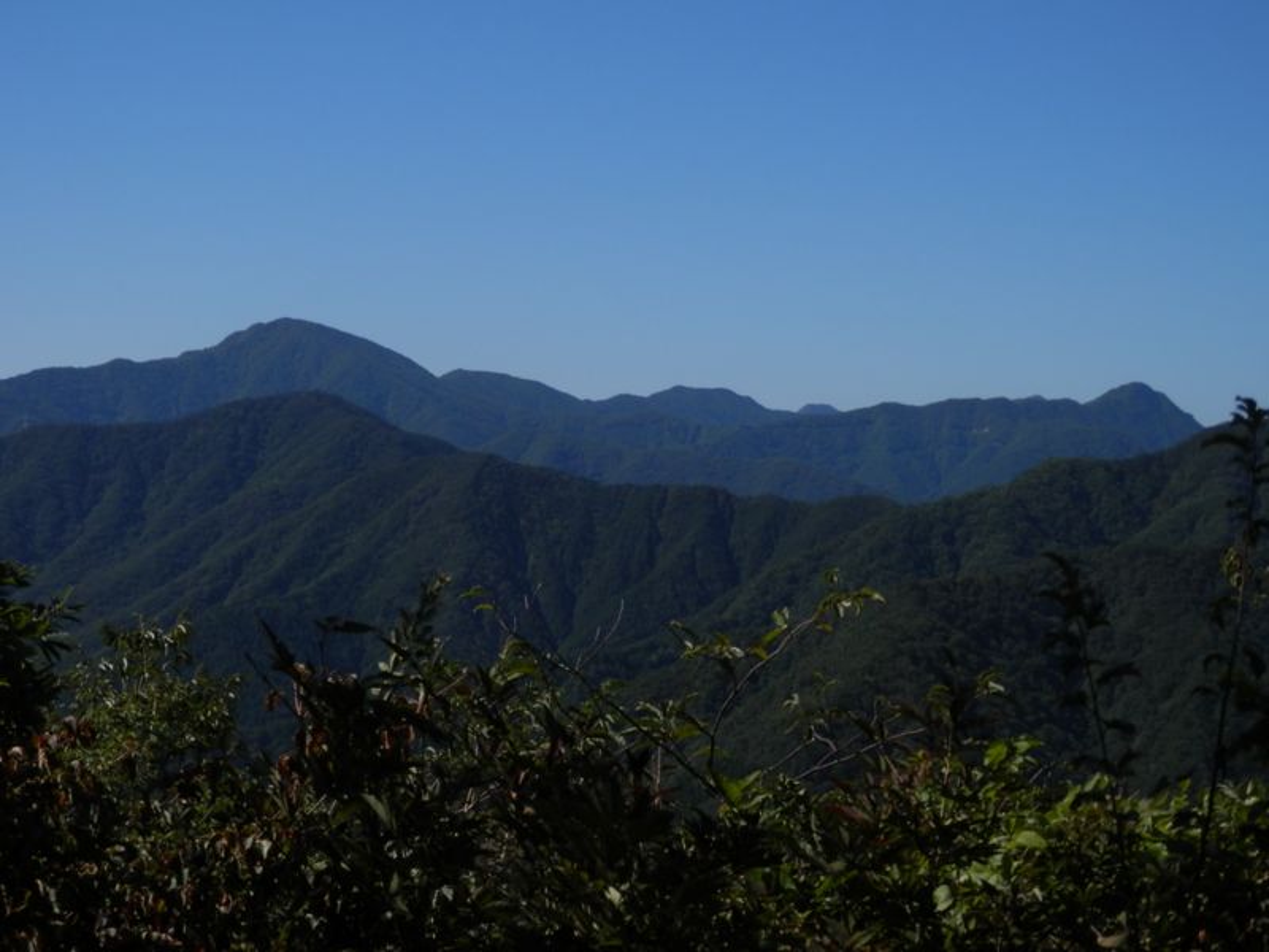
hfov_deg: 29.4
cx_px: 634
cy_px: 476
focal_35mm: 66
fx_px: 2420
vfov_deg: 22.3
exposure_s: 1/160
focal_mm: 11.9
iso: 80
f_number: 12.4
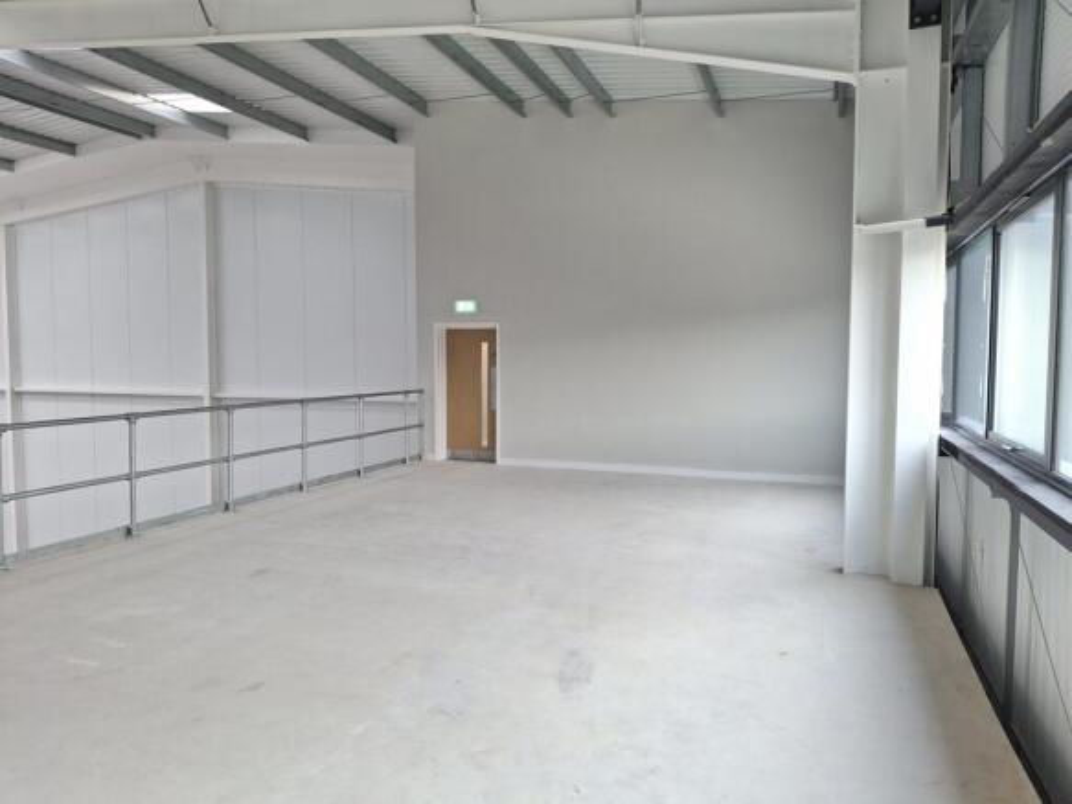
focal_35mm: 25
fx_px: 774
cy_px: 402
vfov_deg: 54.9
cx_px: 536
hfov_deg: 69.4
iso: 50
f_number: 1.8
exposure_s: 1/100
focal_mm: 4.69
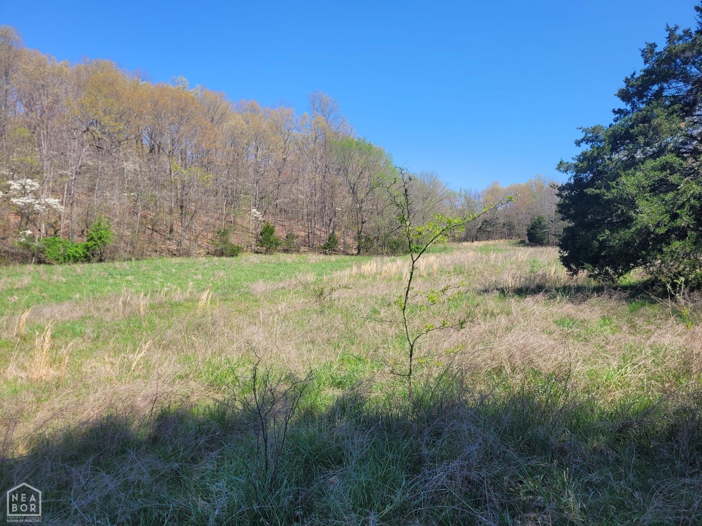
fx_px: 527
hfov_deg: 67.3
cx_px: 351
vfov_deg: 53.1
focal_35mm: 26
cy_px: 263
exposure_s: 1/1509
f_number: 1.8
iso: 40
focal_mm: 5.4
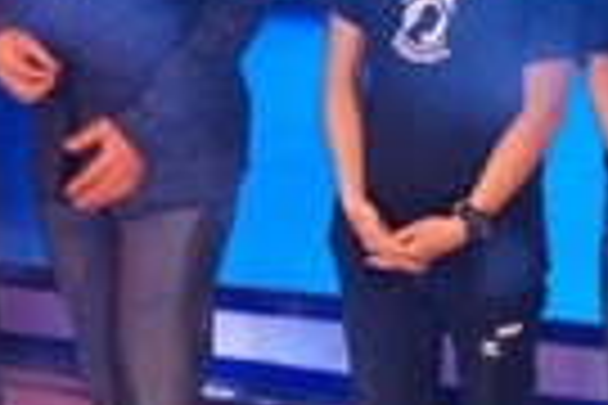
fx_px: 9143
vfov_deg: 2.5
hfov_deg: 3.8
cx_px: -32
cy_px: -32
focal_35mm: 541
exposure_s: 1/80
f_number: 5.6
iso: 2000
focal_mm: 75
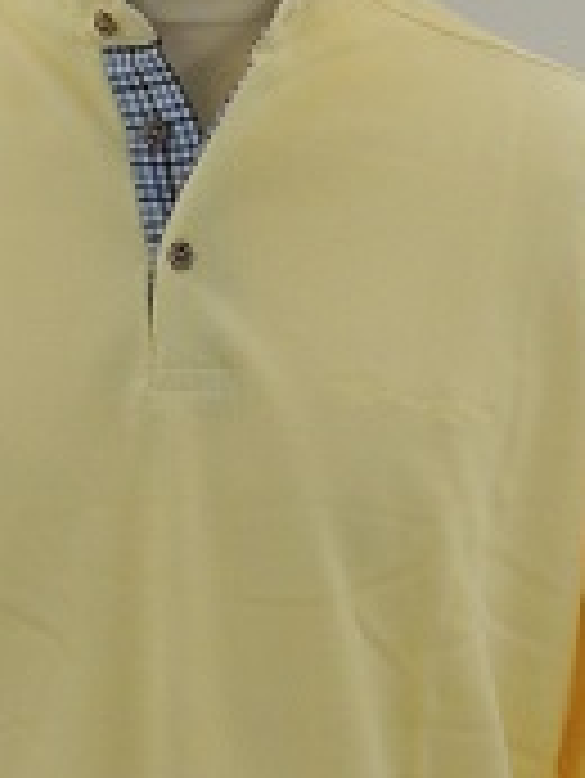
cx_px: 158
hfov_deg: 16.5
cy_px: 618
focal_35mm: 89
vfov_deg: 21.7
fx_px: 2003
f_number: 3.3
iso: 220
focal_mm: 6.2
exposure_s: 1/250
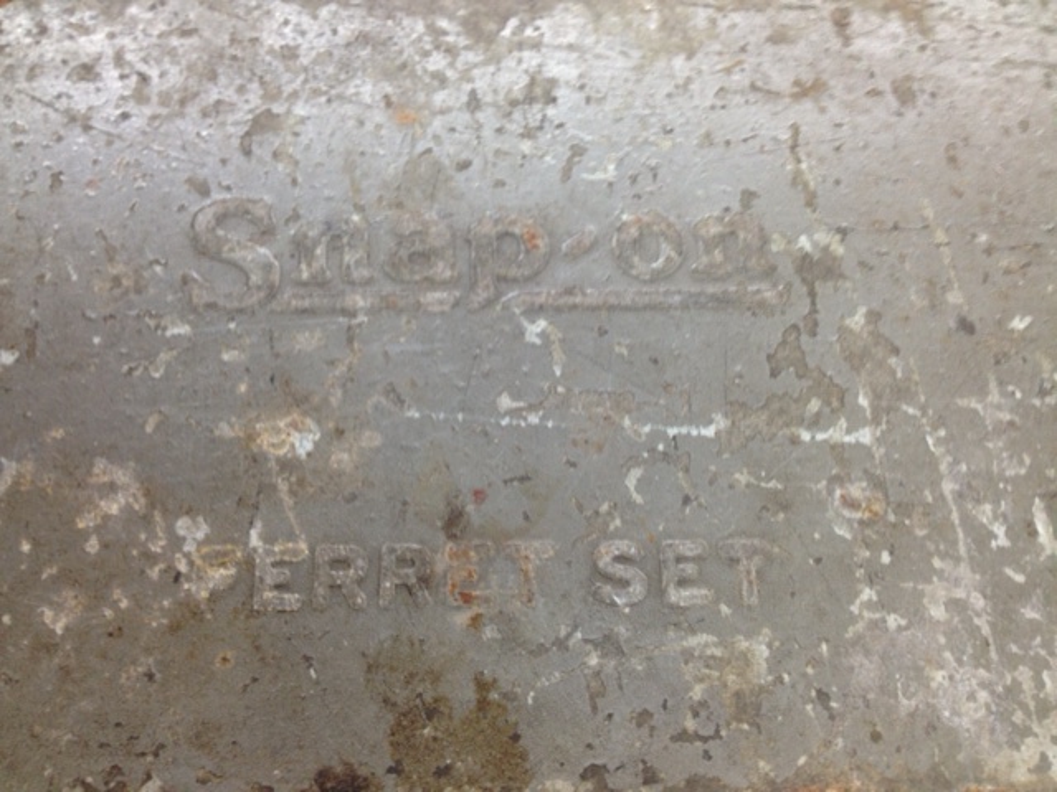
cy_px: 396
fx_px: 1069
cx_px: 528
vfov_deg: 40.7
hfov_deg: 52.6
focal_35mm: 35
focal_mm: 4.28
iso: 100
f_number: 2.4
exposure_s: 1/20
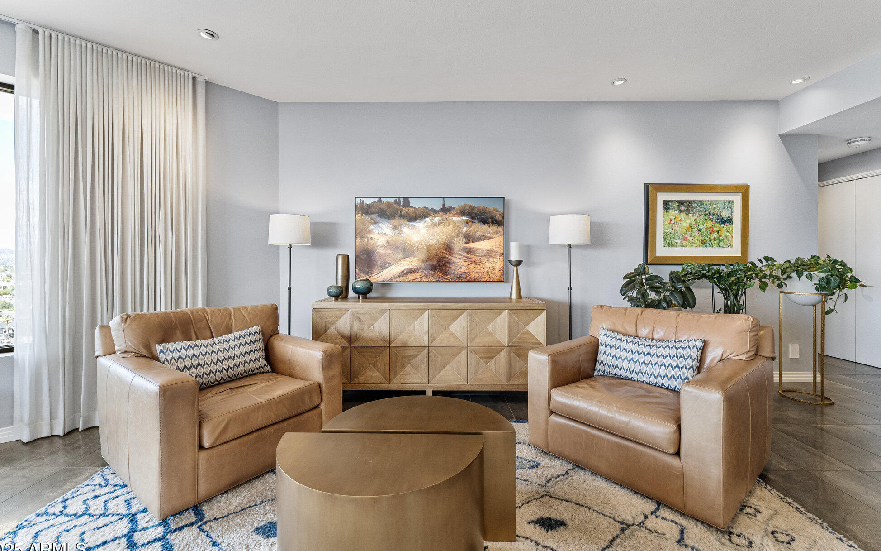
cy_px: 269
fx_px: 360
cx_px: 445
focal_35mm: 15
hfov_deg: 101.5
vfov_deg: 74.8
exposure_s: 1/20
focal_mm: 14
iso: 2500
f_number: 9
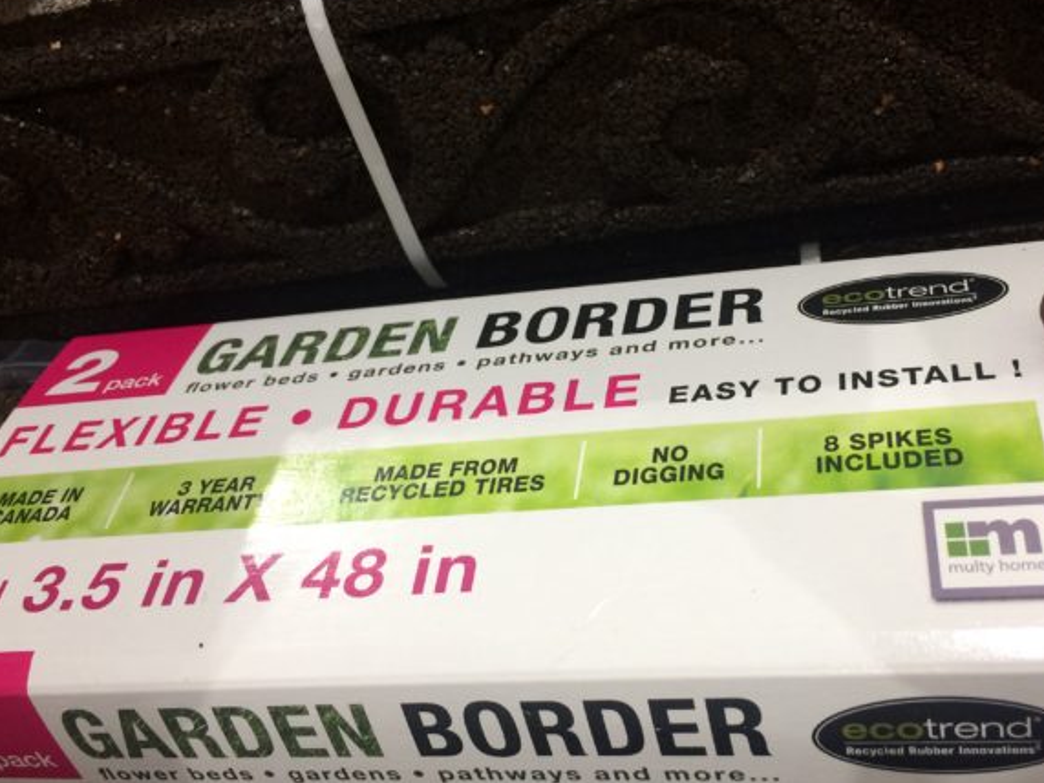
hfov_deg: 47.8
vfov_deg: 36.8
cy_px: 353
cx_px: 574
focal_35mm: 39
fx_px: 1176
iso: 80
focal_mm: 4.15
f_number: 2.2
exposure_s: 1/30
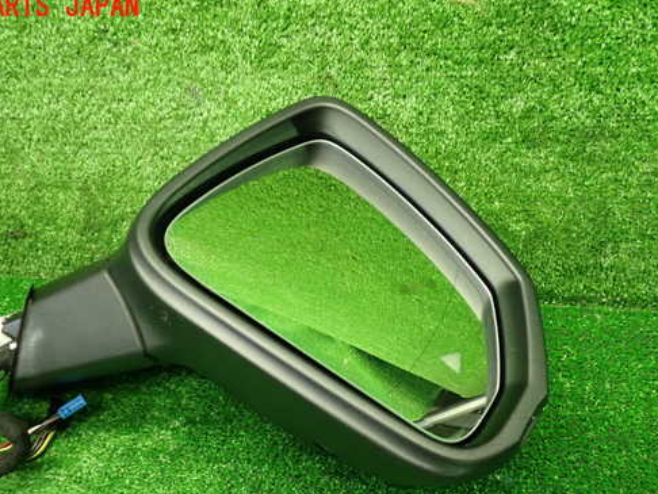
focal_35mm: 37
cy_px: 295
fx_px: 704
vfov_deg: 38.5
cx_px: 299
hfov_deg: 50.1
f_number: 2.3
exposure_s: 1/30
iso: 250
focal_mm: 5.4
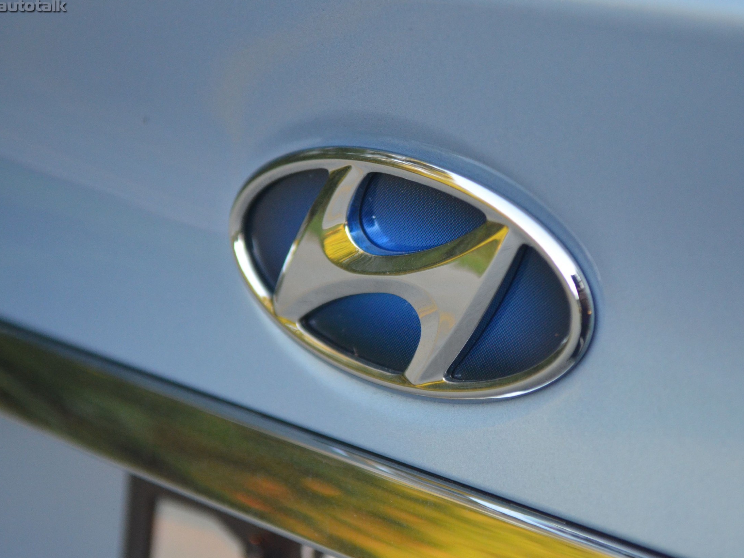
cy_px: 280
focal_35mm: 91
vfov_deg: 16.3
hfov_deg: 21.6
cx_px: 416
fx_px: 1946
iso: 1600
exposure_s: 1/250
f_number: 2.8
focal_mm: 55
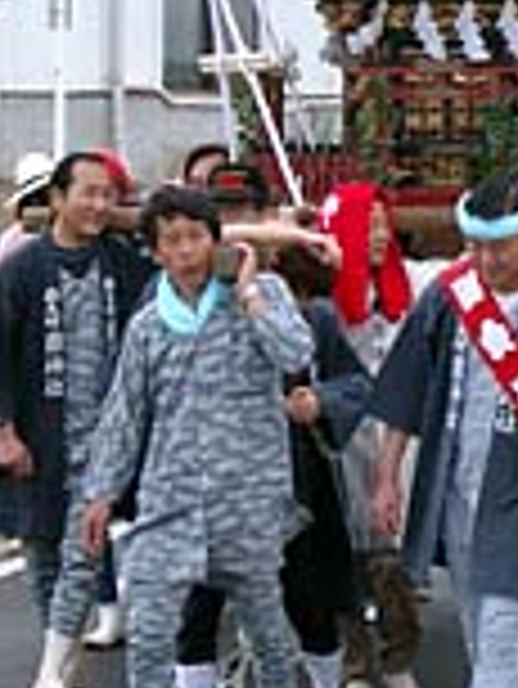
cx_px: 439
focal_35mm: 226
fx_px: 4503
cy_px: 99
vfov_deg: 8.7
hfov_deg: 6.6
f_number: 4.6
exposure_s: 1/400
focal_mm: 20.2
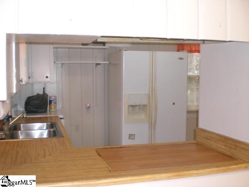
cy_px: 94
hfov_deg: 49.0
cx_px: 124
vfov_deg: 37.7
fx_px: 273
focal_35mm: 38
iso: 200
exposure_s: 1/60
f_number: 3.1
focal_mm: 6.3
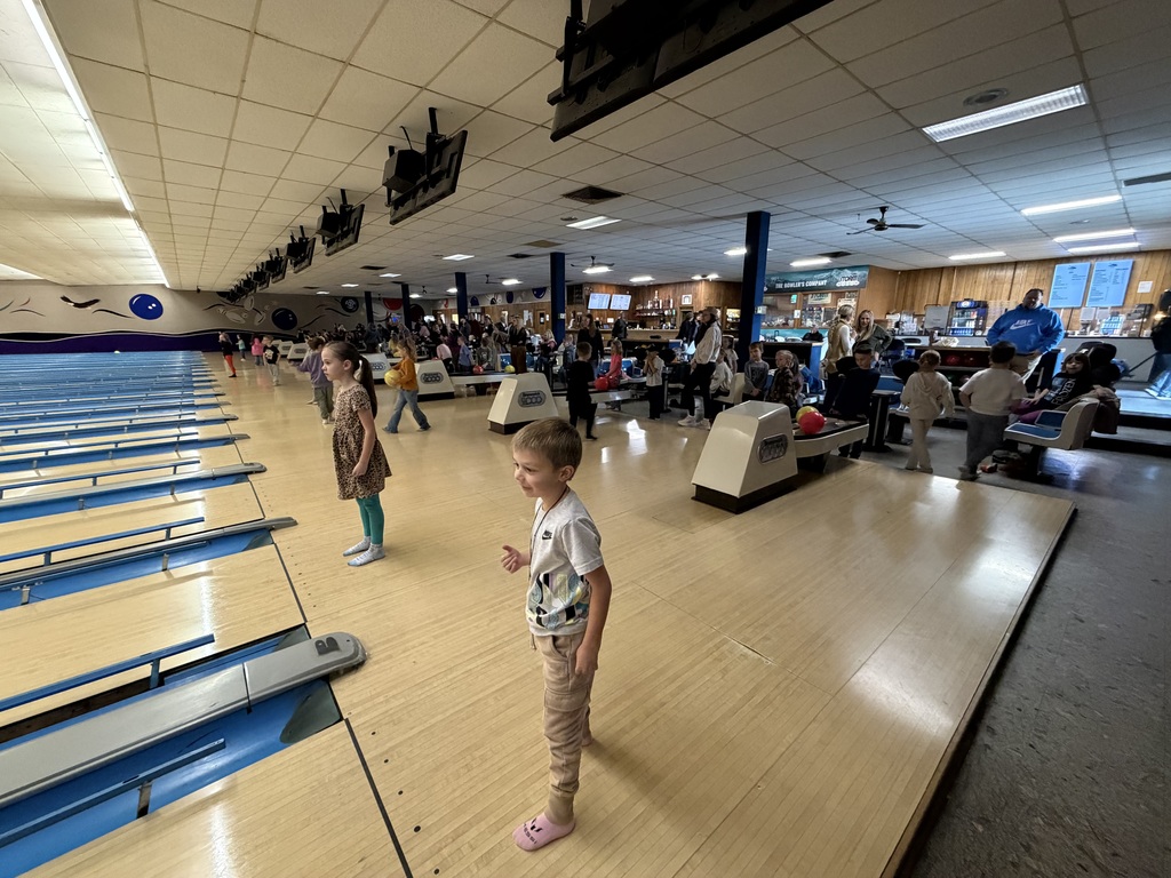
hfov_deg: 102.1
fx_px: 474
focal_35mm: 14
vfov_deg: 85.7
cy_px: 439
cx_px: 586
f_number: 2.2
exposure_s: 1/60
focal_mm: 2.22
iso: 500
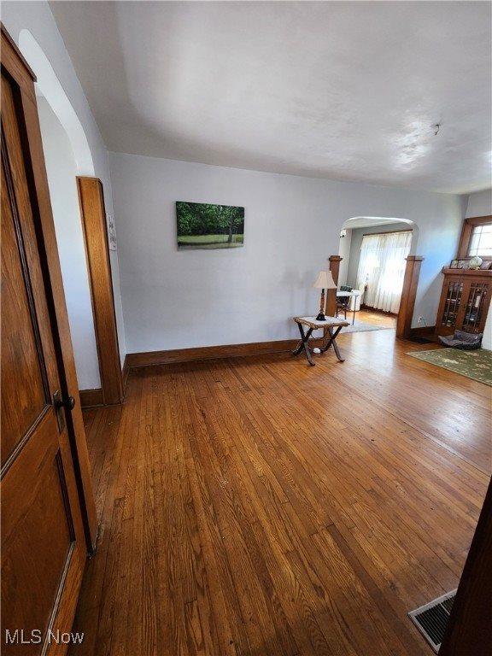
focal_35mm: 13
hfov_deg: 89.9
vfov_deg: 106.2
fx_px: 246
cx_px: 246
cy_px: 328
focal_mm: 2.2
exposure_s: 1/60.2
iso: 320
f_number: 2.2
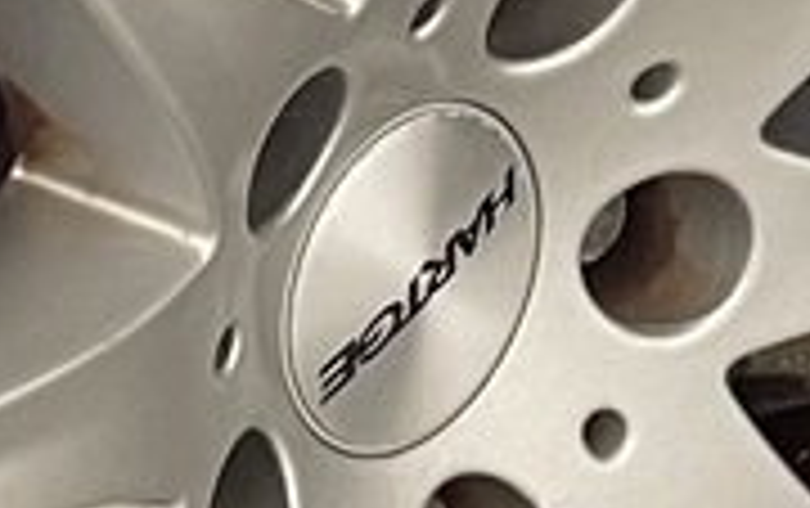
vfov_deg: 5.9
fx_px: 4863
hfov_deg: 9.5
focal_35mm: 220
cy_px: -189
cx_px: 243
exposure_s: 1/50
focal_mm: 4.2
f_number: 1.6
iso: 200
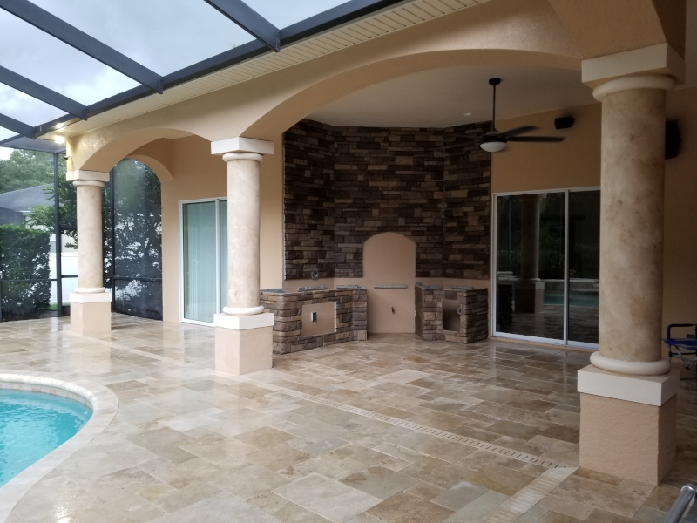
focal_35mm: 26
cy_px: 262
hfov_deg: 67.3
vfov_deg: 53.1
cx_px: 348
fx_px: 524
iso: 64
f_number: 1.7
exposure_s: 1/50
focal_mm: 4.3
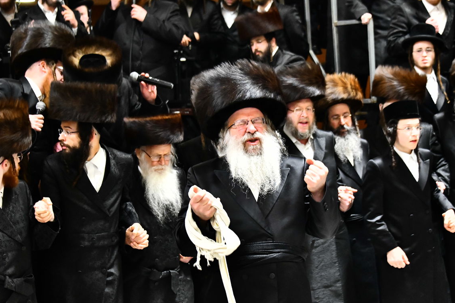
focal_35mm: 89
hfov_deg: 22.8
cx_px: 264
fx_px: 1125
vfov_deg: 15.3
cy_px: 174
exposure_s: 1/200
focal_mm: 72
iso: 5000
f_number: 5
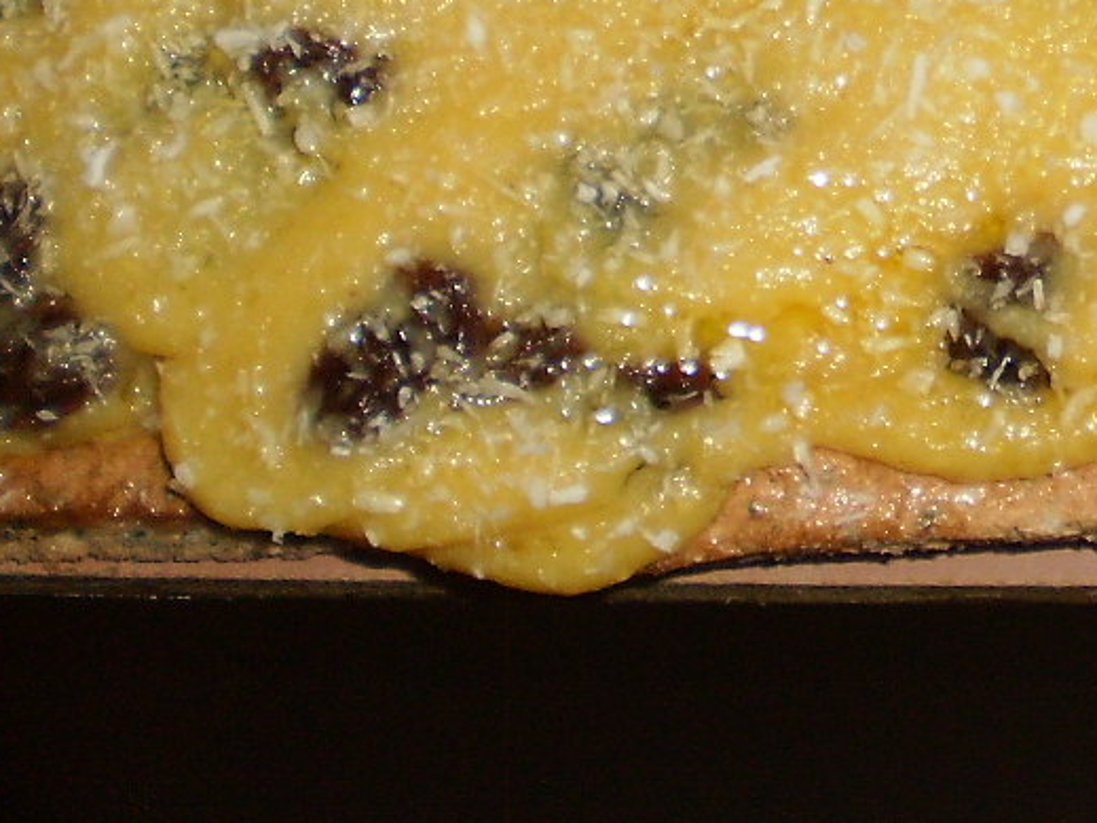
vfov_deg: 12.6
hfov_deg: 17.0
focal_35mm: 111
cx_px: 1289
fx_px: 3517
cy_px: -421
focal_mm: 6.3
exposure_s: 1/30
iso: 125
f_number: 3.1
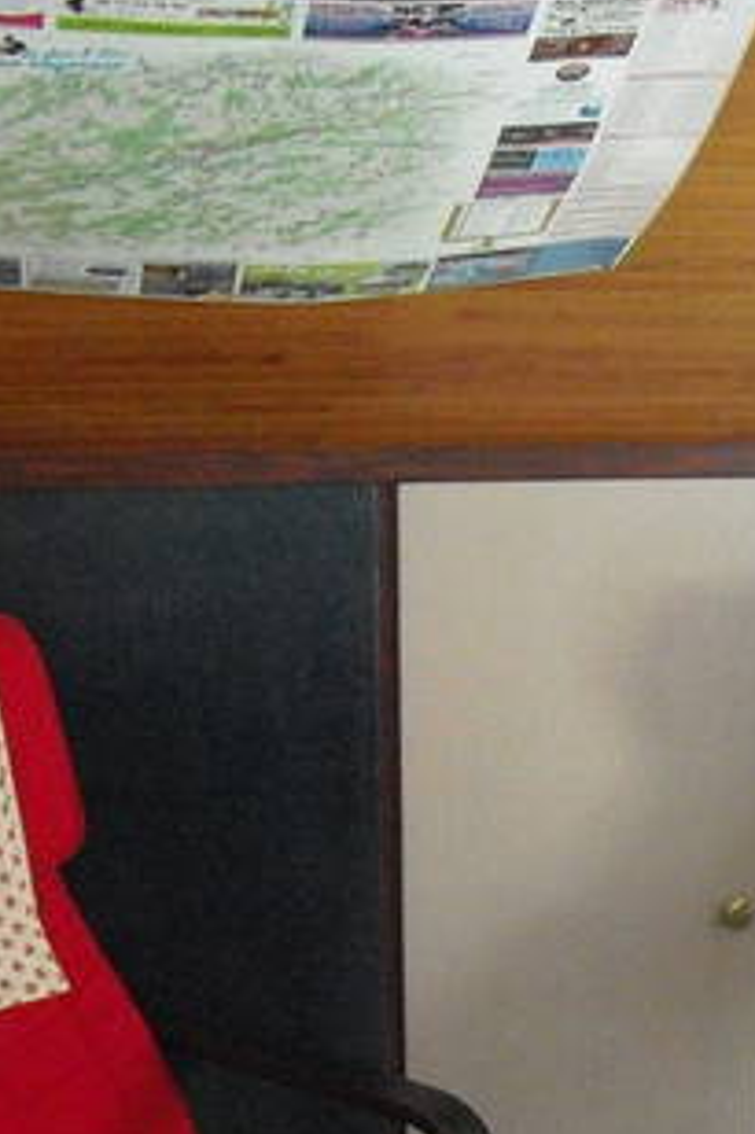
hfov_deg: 14.1
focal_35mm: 96
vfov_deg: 20.9
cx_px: 714
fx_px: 3023
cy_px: 943
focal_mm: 6.3
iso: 800
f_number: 3.1
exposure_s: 1/80
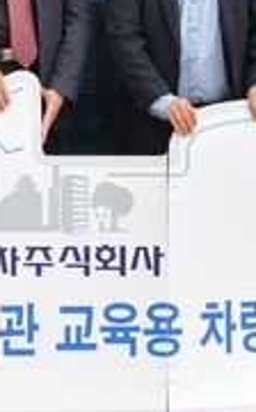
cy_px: 58
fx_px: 1825
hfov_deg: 8.0
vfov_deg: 12.8
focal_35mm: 163
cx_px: 197
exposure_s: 1/100
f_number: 5
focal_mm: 32
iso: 400
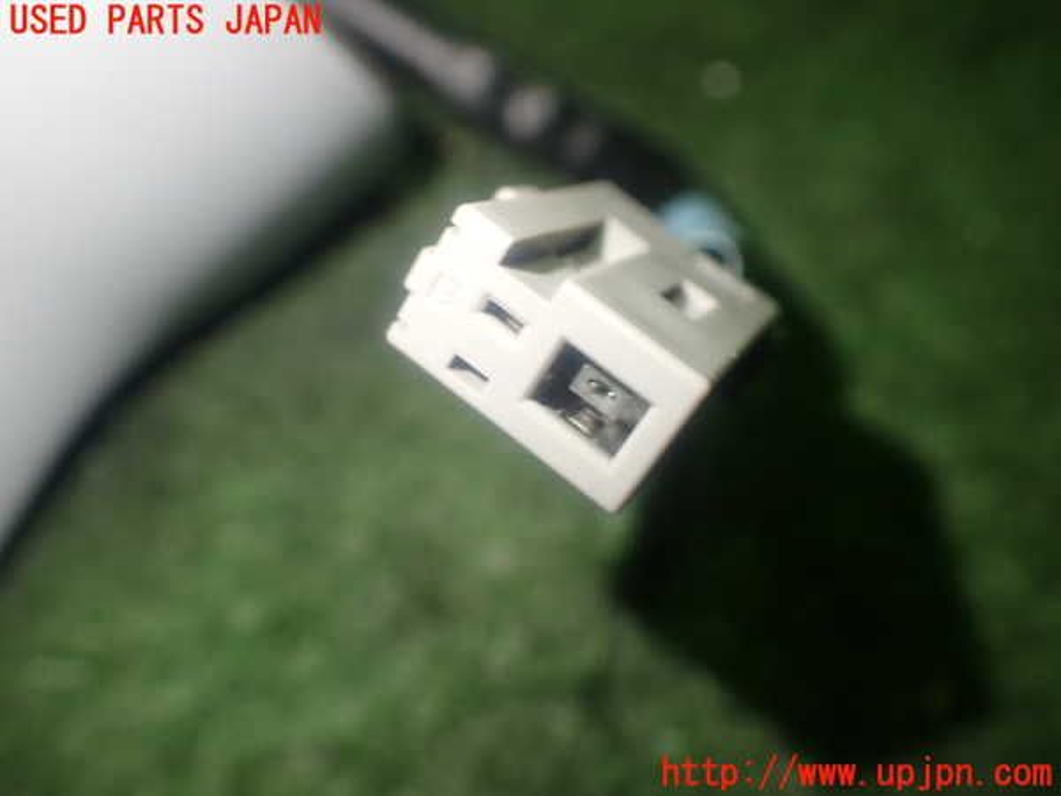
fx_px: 981
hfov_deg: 56.8
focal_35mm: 32
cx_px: 530
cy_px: 398
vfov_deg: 44.2
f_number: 2.4
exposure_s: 1/50
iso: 200
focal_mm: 5.79
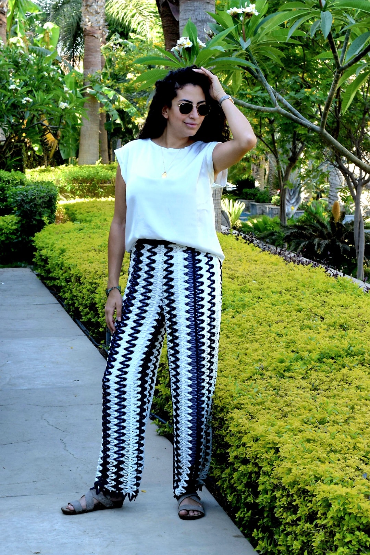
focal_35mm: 75
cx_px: 185
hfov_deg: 18.2
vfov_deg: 27.0
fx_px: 1156
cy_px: 278
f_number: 11
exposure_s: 1/100
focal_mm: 50
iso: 800
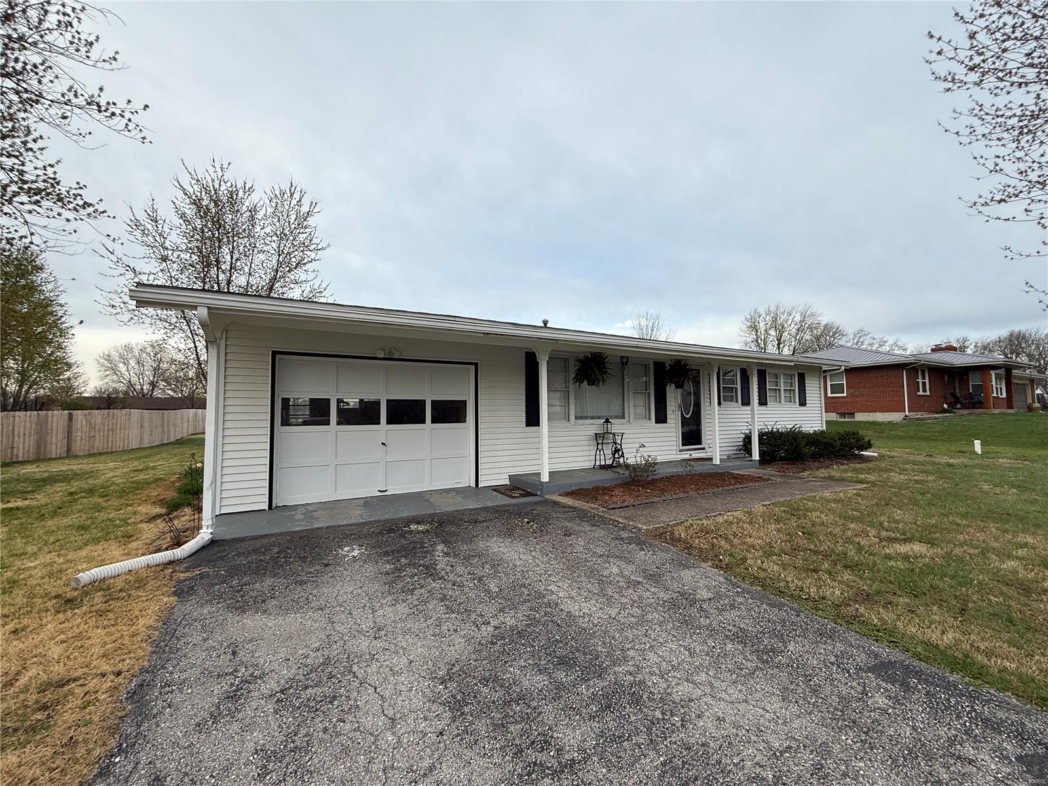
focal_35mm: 14
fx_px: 424
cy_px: 393
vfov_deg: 85.7
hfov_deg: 102.1
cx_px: 524
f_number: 2.2
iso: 50
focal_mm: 2.22
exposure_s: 1/564
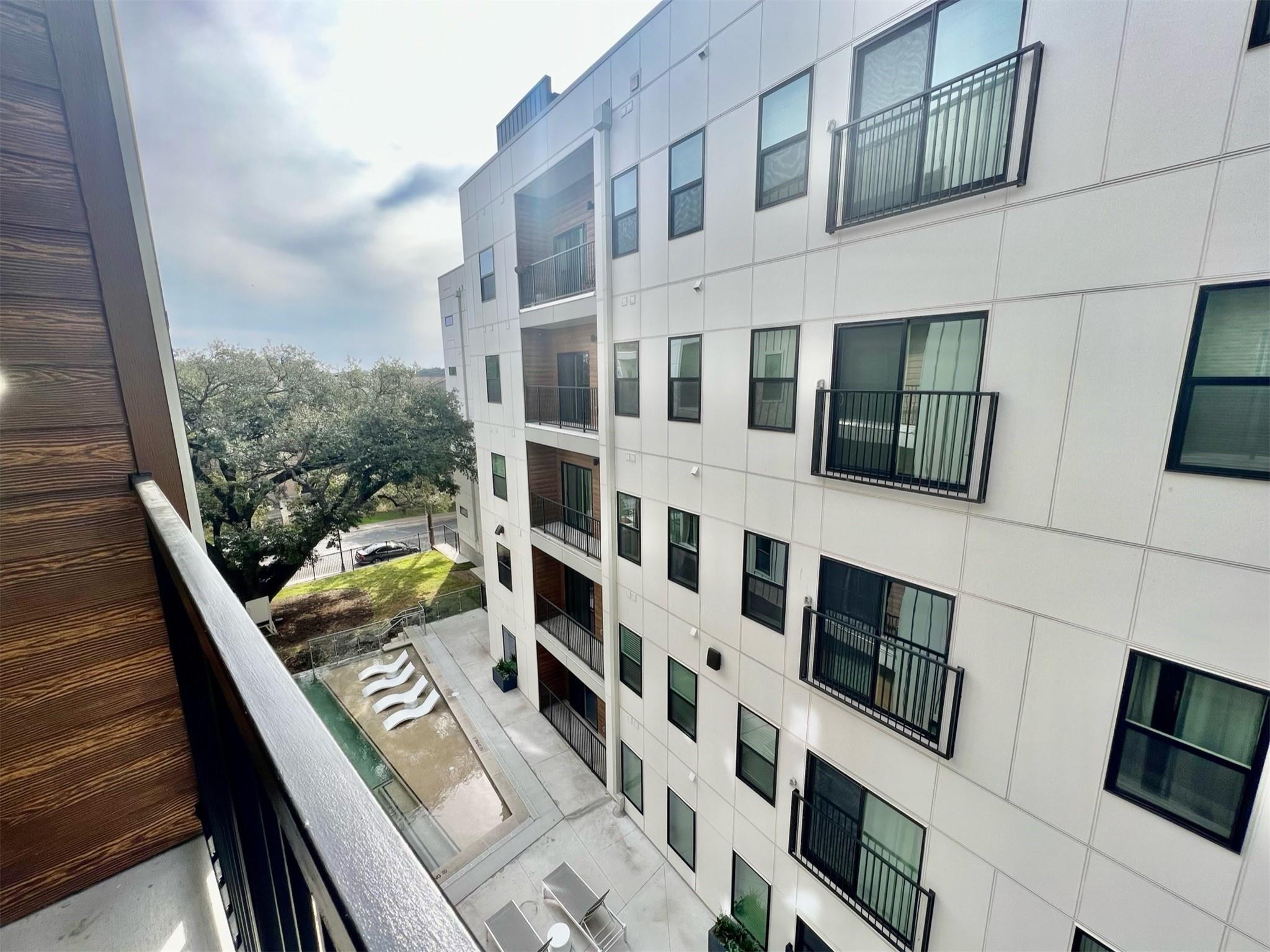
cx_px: 635
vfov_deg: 89.9
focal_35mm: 13
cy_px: 476
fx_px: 477
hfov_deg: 106.2
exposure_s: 1/763
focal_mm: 1.57
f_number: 1.8
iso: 32
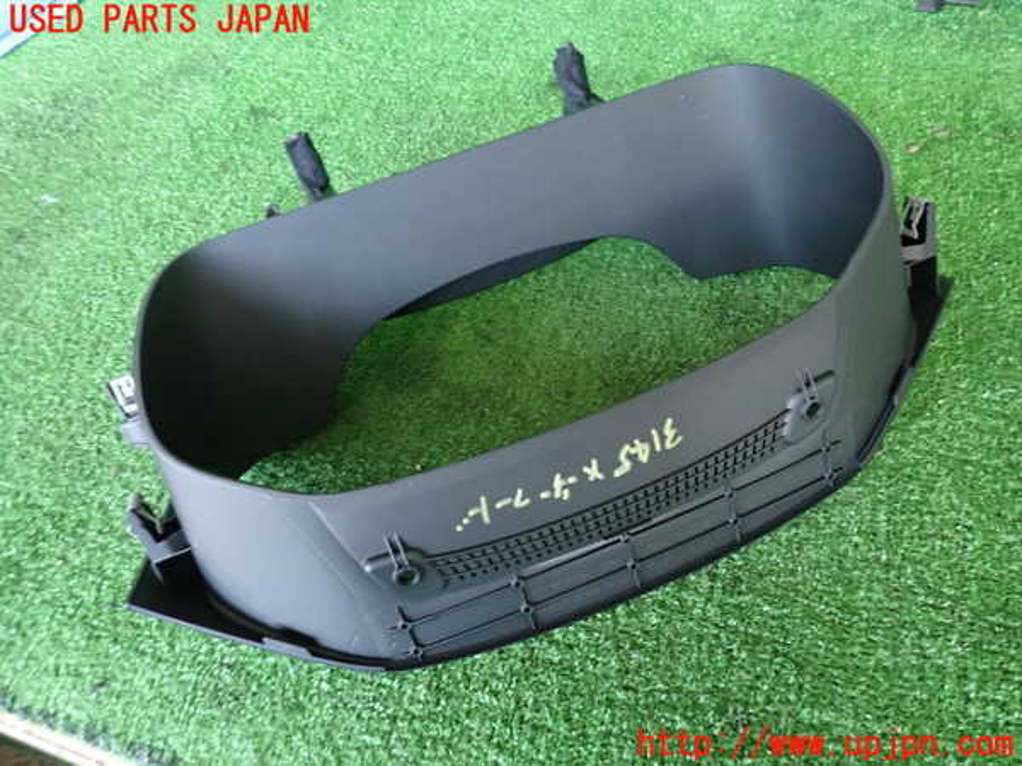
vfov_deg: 54.9
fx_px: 738
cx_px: 511
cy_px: 383
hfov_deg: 69.4
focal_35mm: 25
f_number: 2
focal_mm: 4.5
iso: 400
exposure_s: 1/30
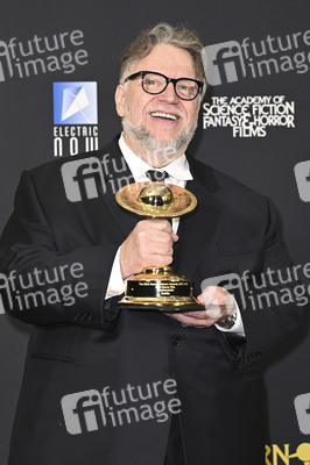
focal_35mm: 89
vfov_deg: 22.9
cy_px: 232
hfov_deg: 15.3
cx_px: 155
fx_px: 1151
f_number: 5
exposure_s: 1/320
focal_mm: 89
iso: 2000
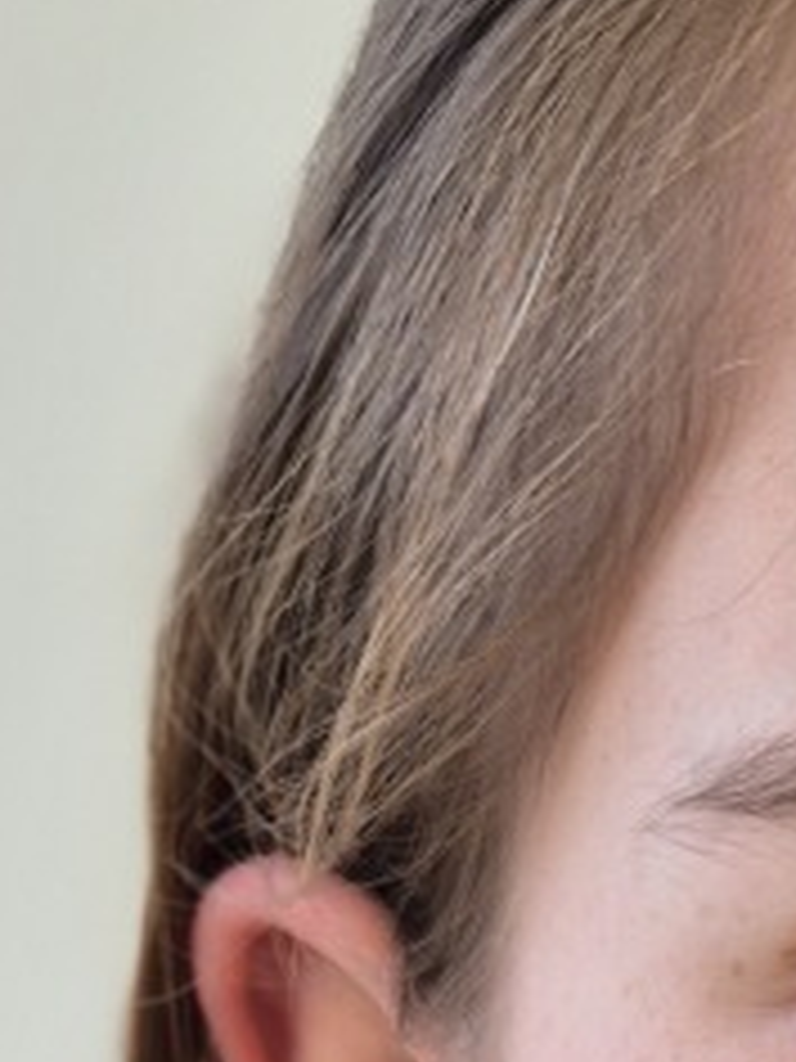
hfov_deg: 13.7
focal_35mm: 104
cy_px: 1937
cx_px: 1061
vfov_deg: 15.9
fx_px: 3189
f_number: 1.8
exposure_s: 1/100
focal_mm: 5.4
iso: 40
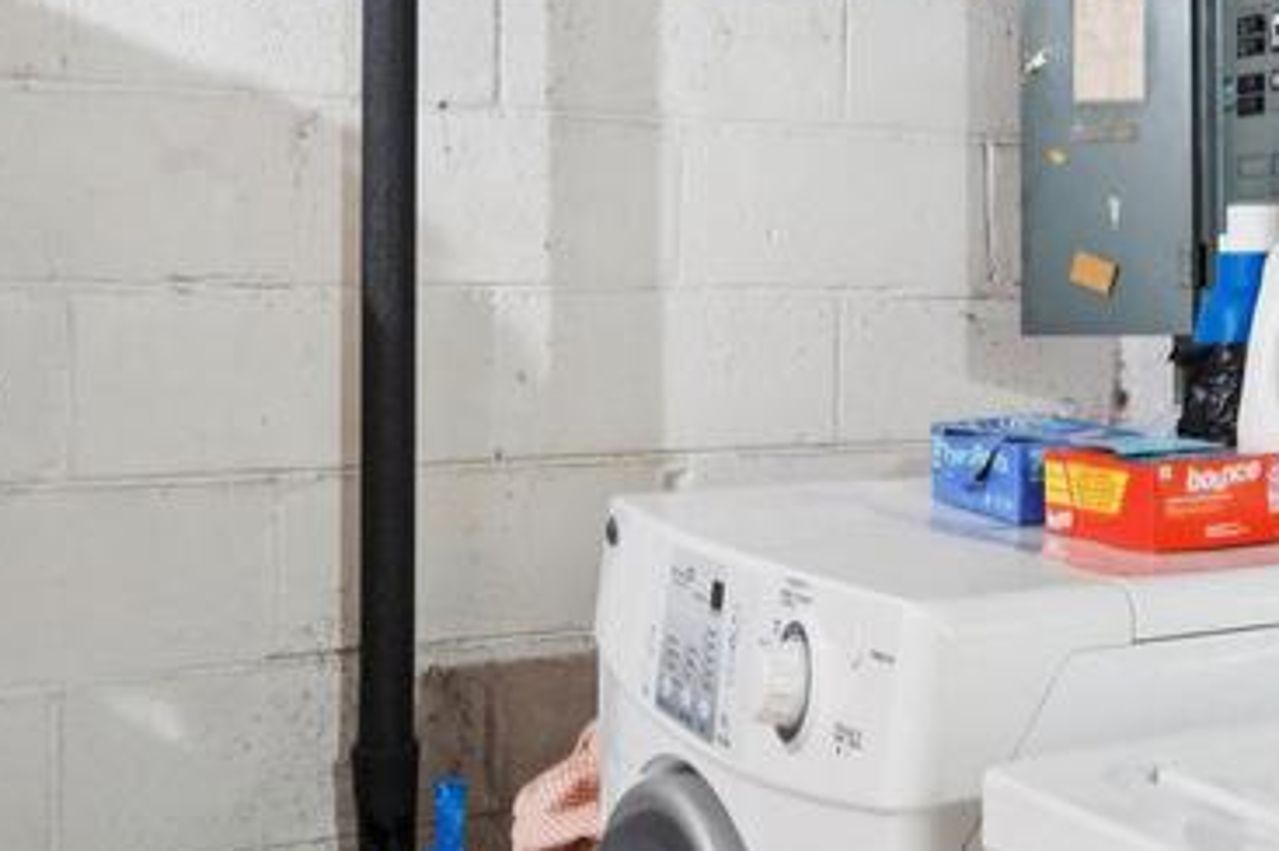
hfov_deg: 31.2
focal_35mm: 55
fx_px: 1952
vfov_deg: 24.5
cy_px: 286
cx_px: 1488
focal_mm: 14
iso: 400
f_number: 7.1
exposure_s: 1/2
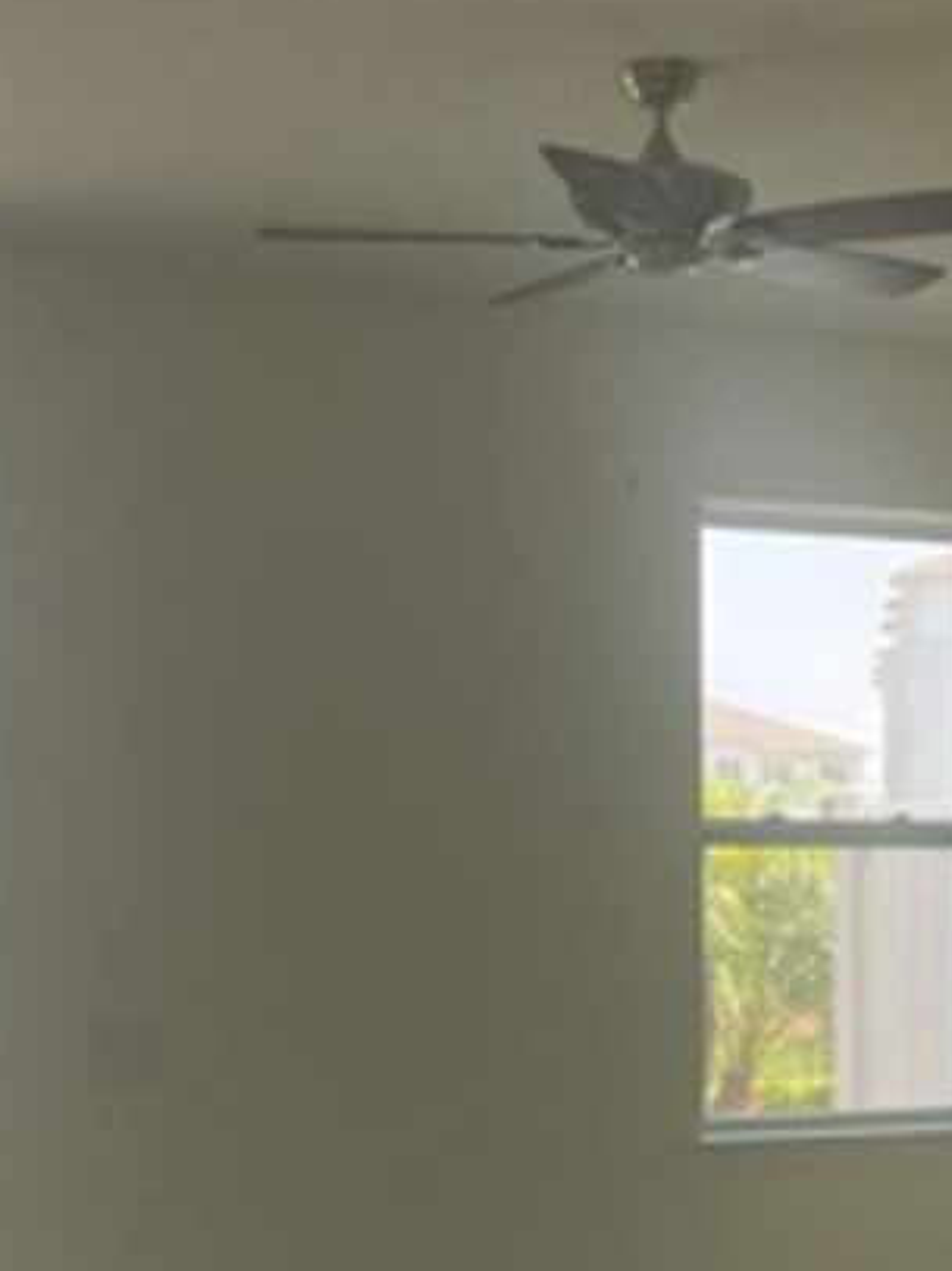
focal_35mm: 82
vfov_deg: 23.5
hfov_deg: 17.8
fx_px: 3010
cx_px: 814
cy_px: 1030
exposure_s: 1/313
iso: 50
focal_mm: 5.7
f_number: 1.5
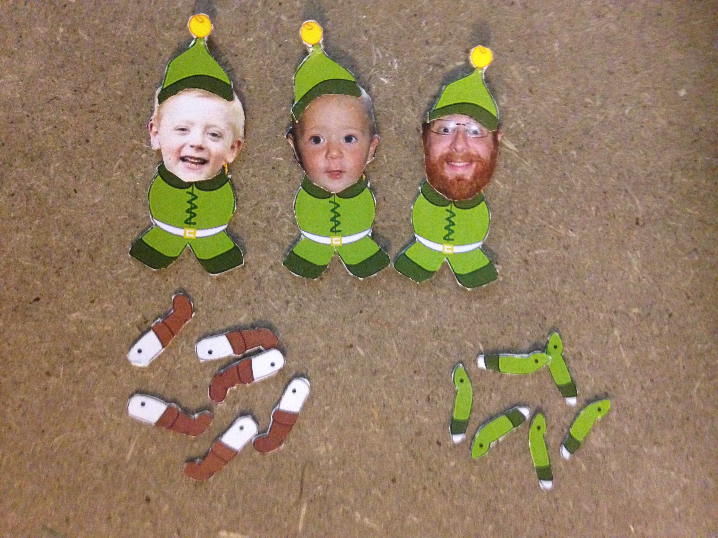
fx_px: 684
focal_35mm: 33
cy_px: 269
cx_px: 359
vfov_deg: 42.9
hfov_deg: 55.4
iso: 800
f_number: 2.4
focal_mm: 4.12
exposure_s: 1/15
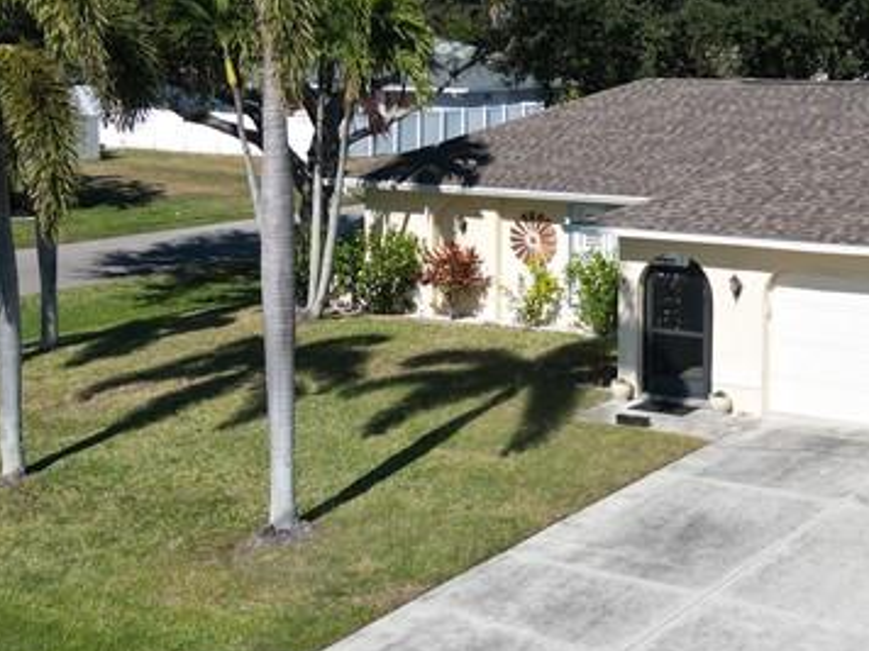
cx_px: 488
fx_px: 1732
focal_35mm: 69
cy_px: 215
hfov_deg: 28.1
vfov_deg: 21.2
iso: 130
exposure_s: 1/5000
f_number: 1.7
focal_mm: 6.72
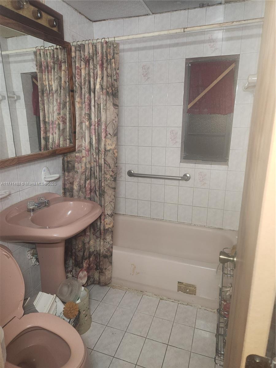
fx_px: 245
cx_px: 138
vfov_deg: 73.9
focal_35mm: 23
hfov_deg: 58.9
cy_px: 184
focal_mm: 5.4
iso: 400
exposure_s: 1/120
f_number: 1.8
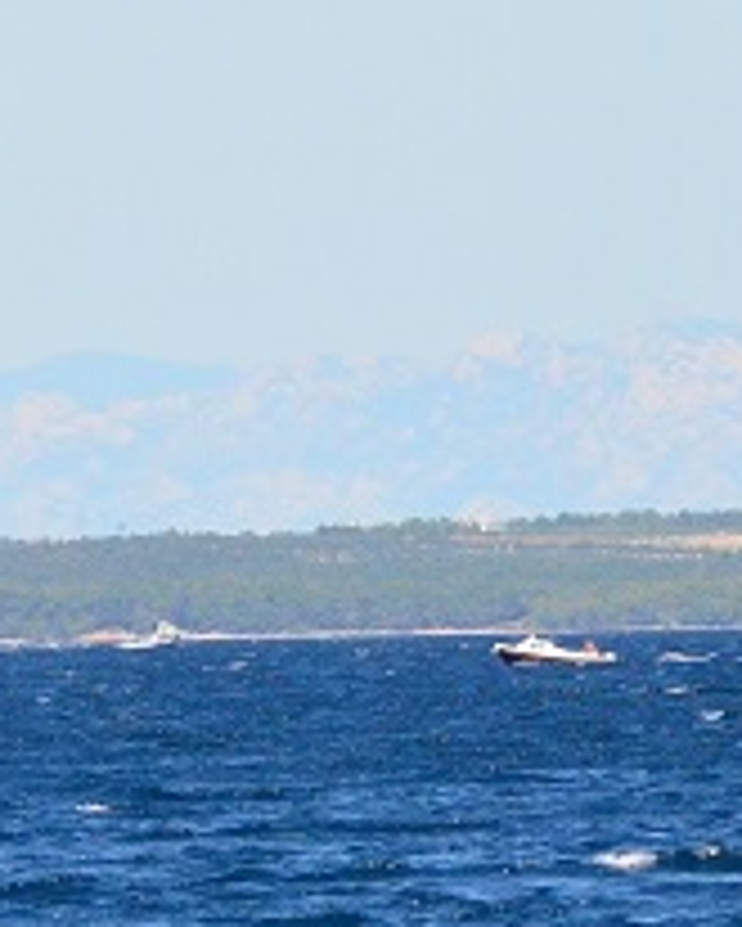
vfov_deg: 1.8
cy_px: 981
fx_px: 29029
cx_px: 324
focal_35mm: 1058
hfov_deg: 1.5
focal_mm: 155
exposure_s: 1/8000
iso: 1250
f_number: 4.8
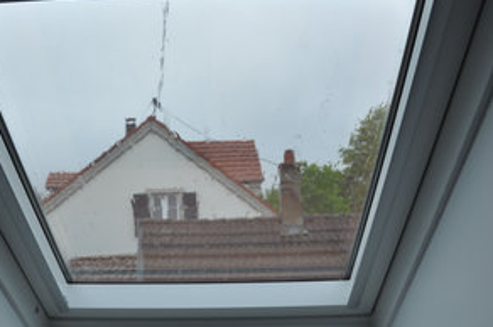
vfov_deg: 35.8
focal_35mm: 37
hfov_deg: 51.7
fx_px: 506
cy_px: 152
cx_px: 204
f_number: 7.1
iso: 200
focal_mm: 18
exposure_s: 1/50
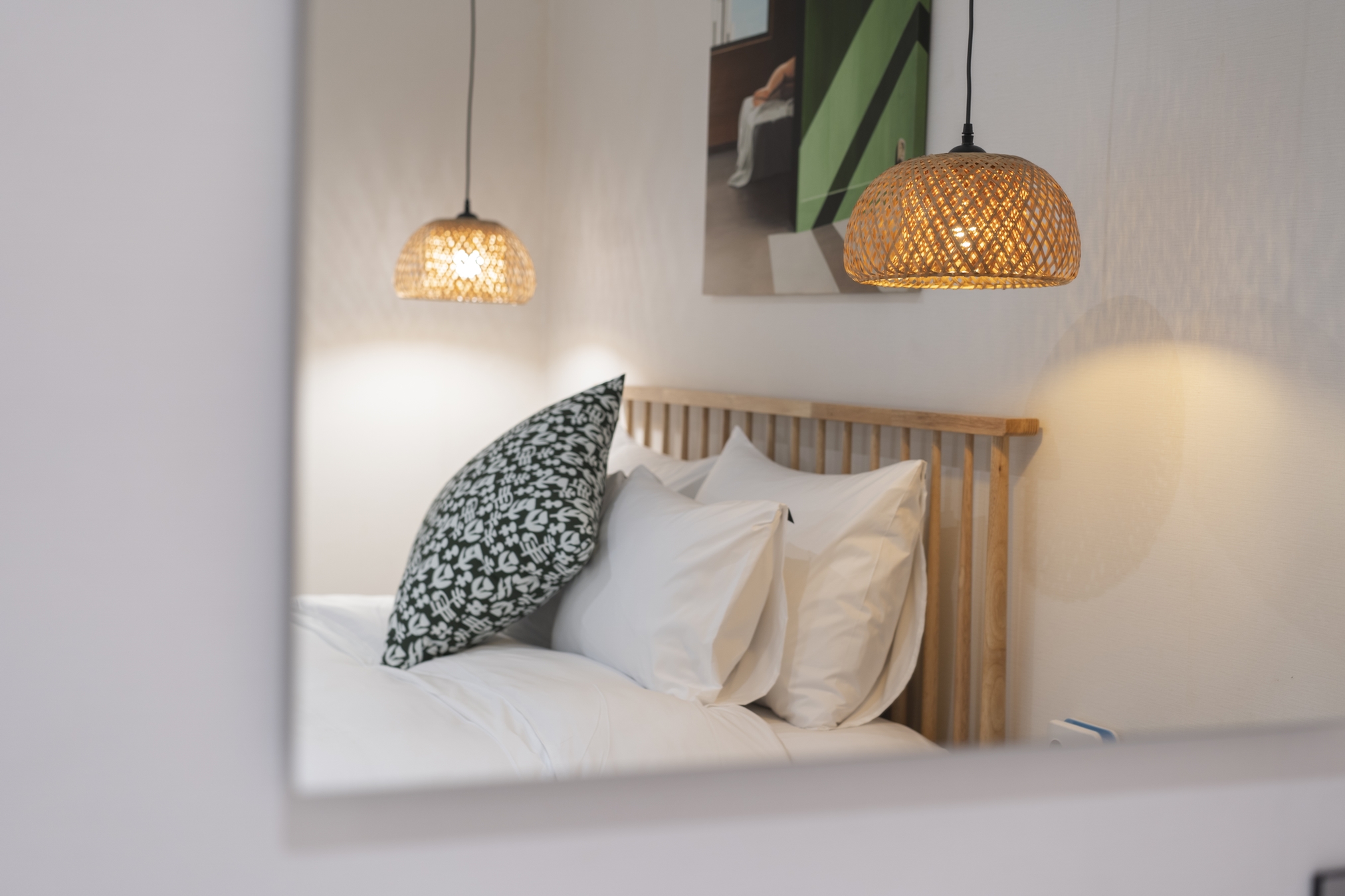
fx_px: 2055
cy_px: 448
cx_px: 672
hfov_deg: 36.2
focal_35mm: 55
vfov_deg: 24.6
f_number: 3.2
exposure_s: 1/15
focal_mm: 55
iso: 100
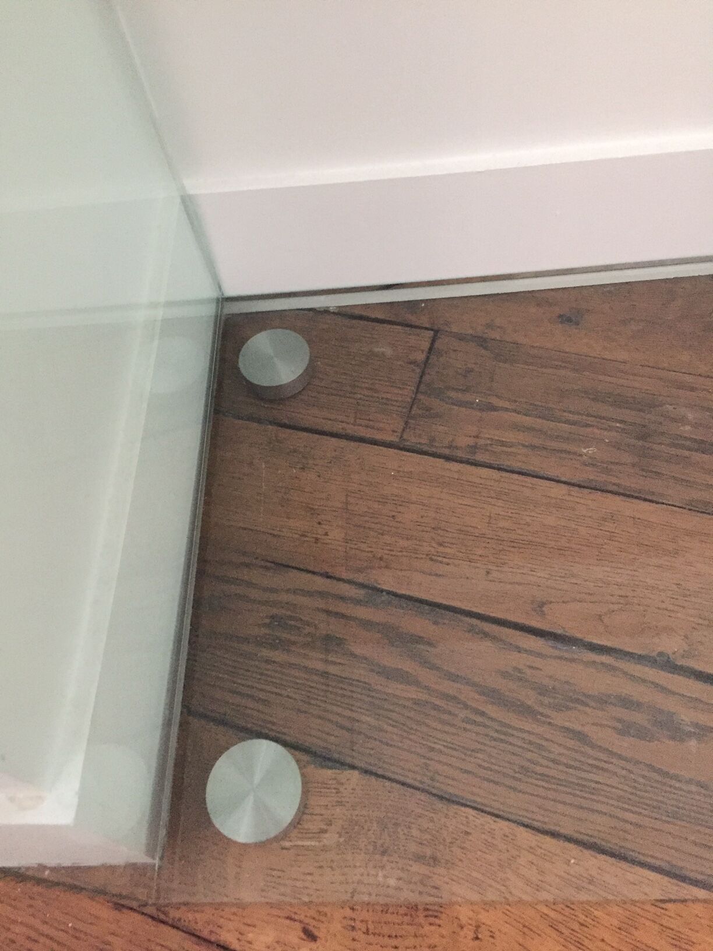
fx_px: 796
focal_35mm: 29
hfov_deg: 48.2
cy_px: 476
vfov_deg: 61.7
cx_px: 356
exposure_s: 1/17
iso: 500
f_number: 2.2
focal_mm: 4.15
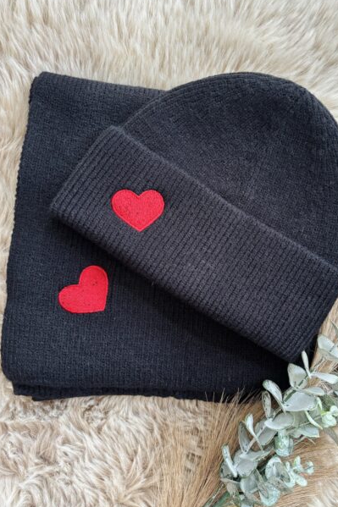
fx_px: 437
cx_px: 187
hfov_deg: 42.2
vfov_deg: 60.3
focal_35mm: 31
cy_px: 252
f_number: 1.6
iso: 250
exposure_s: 1/60
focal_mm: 5.96
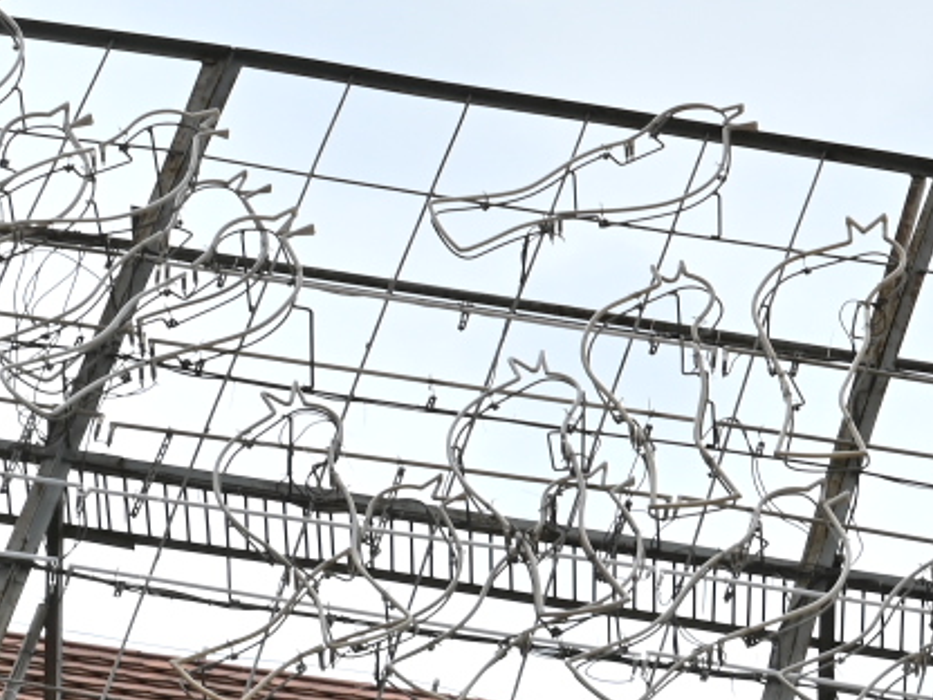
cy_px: 1129
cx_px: 1803
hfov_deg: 7.3
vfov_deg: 5.6
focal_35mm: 262
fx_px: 7062
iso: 100
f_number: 14
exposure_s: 1/100
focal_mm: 70
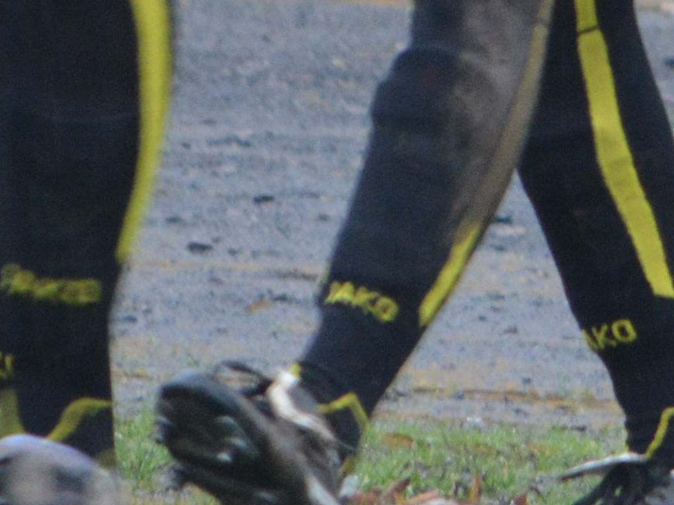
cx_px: 953
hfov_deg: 0.8
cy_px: -649
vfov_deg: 0.6
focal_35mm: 2567
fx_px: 49976
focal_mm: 300
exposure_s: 1/125
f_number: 5.6
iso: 1600
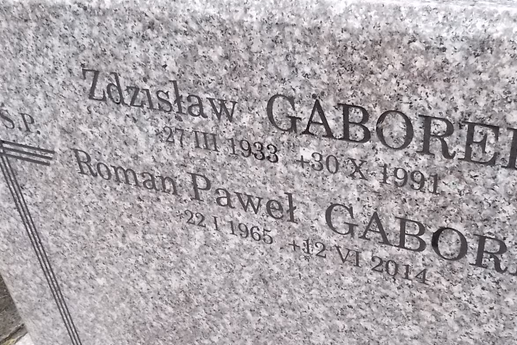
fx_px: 531
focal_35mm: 37
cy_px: 195
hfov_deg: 51.2
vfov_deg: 35.9
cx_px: 332
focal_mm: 4.6
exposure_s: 1/125
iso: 400
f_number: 3.2
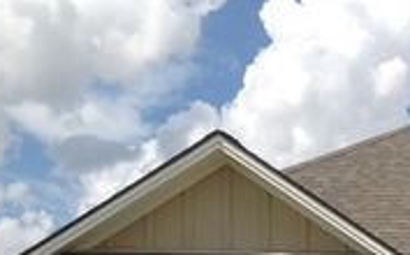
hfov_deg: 18.4
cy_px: 395
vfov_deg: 11.8
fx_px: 1171
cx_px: 547
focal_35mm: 105
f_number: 2.4
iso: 50
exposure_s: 1/2326
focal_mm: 4.28
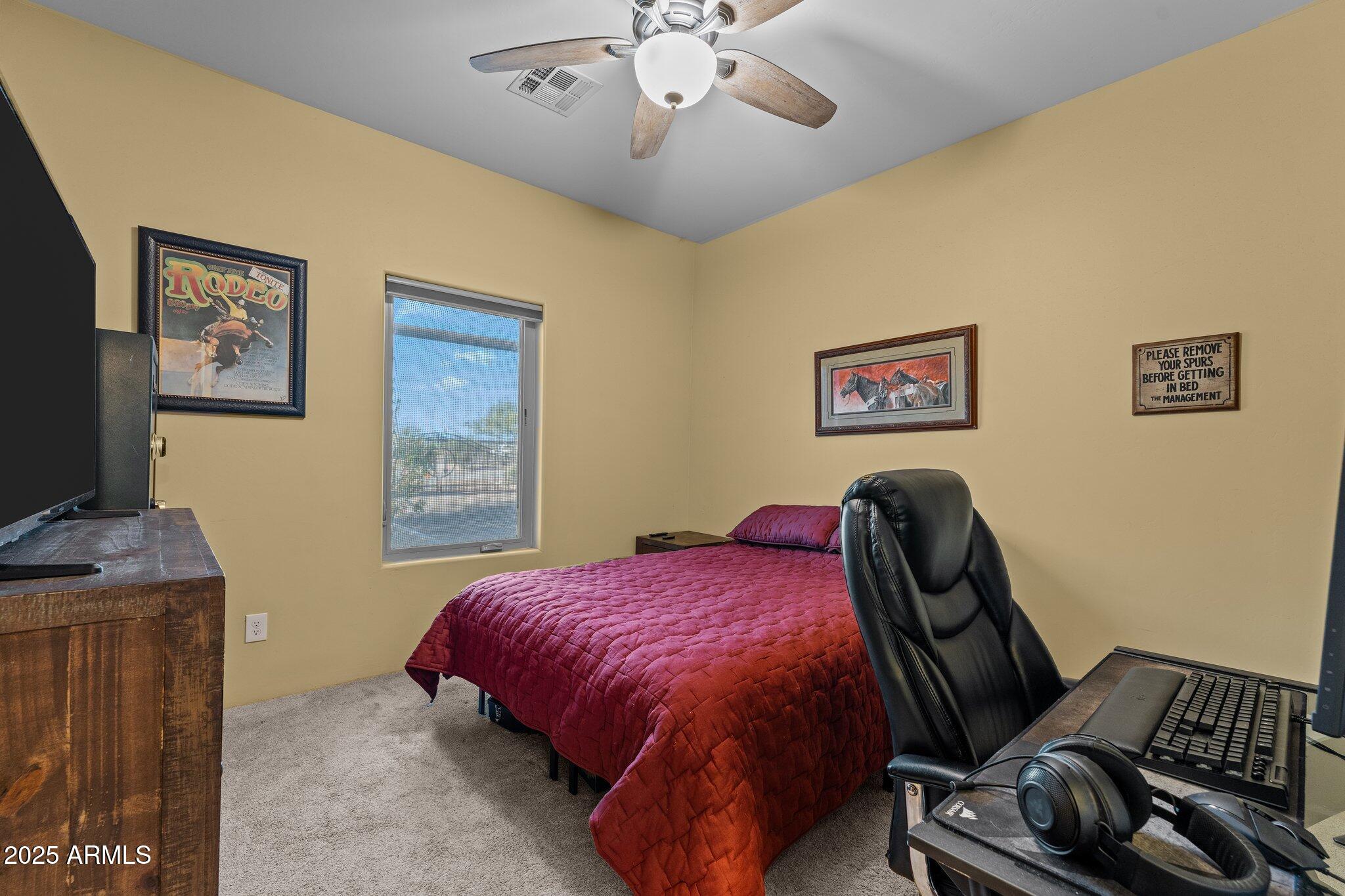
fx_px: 572
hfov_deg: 99.3
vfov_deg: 76.2
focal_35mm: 15
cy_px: 448
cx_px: 672
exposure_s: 2.5
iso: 400
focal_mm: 15.3
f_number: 8
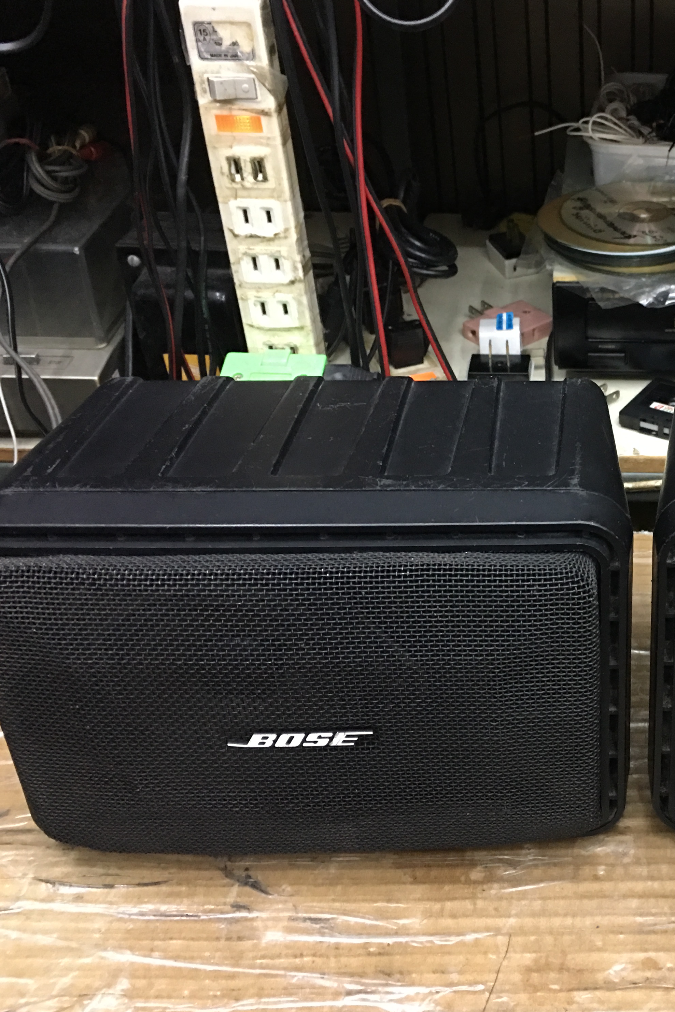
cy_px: 499
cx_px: 639
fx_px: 1153
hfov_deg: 30.8
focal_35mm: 41
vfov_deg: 47.4
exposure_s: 1/10
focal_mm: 4.15
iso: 80
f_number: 2.2
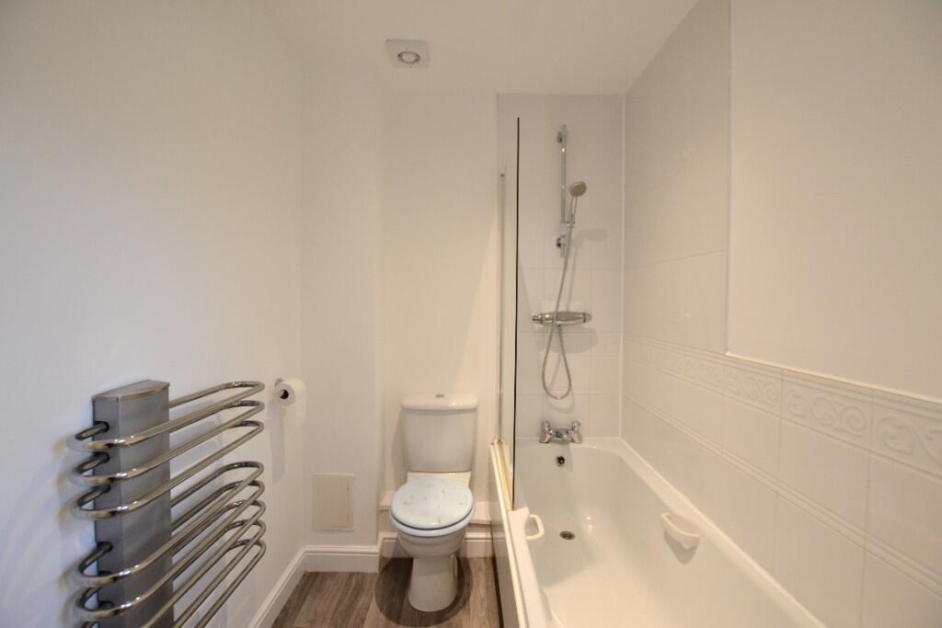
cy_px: 314
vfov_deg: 77.3
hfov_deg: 100.4
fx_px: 393
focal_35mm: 15
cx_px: 471
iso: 1000
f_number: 3.5
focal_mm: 10
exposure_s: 1/60
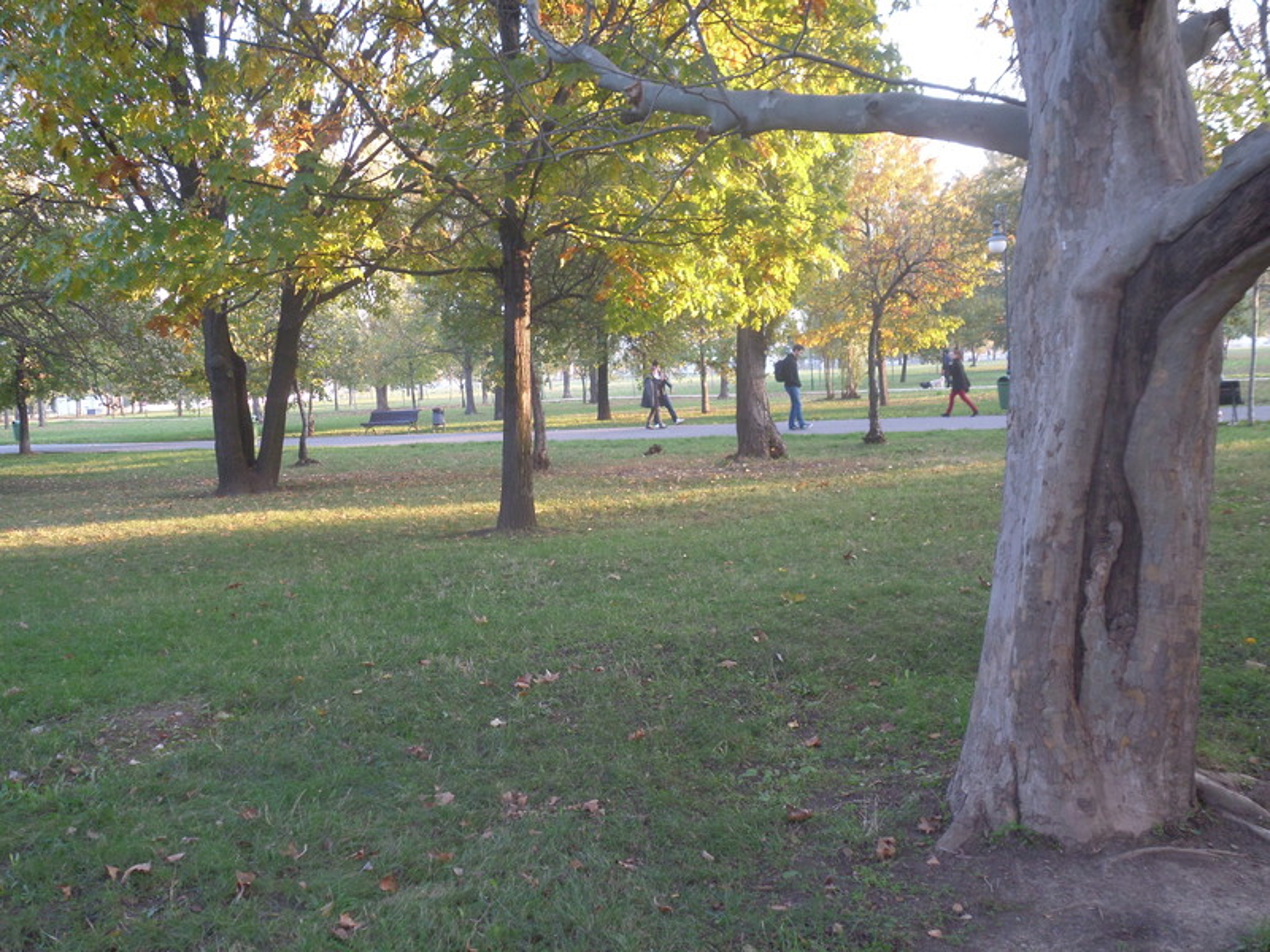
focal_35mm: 37
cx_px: 635
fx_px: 1357
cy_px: 476
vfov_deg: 38.7
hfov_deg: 50.1
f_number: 3.7
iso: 120
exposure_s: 1/45
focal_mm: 6.7
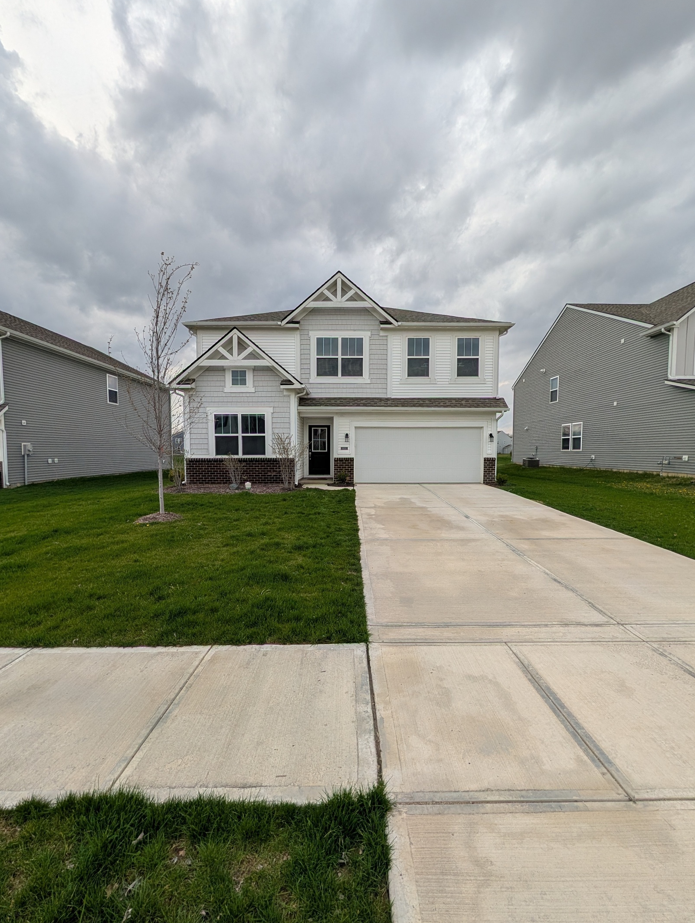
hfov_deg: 90.1
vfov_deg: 106.1
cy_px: 473
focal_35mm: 13
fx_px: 347
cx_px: 348
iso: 51
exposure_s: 1/2786
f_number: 1.7
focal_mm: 2.02
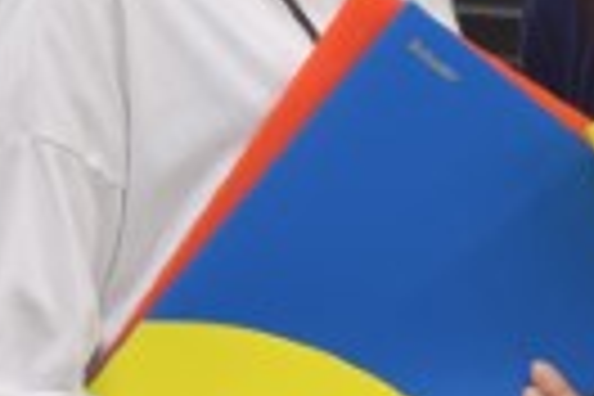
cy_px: 72
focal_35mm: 618
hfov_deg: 3.3
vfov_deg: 2.2
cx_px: 576
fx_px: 10203
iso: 100
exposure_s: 1/13
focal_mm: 85
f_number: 5.3
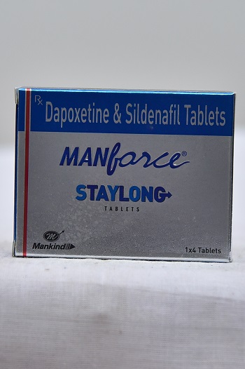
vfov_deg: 20.4
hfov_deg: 13.7
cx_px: 122
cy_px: 184
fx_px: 1022
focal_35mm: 100
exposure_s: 1/125
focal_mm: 100
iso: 1600
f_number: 4.5
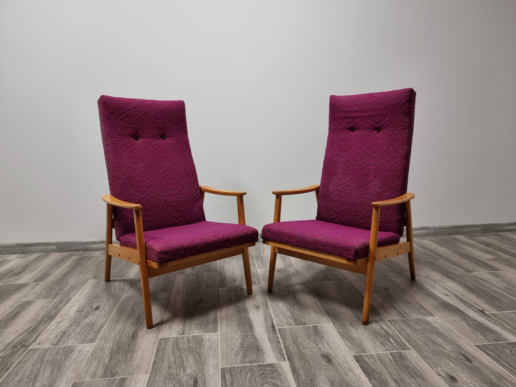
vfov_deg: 56.8
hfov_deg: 71.6
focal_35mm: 24
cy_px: 194
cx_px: 258
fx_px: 358
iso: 160
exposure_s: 1/50
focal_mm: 6.7
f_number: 1.8
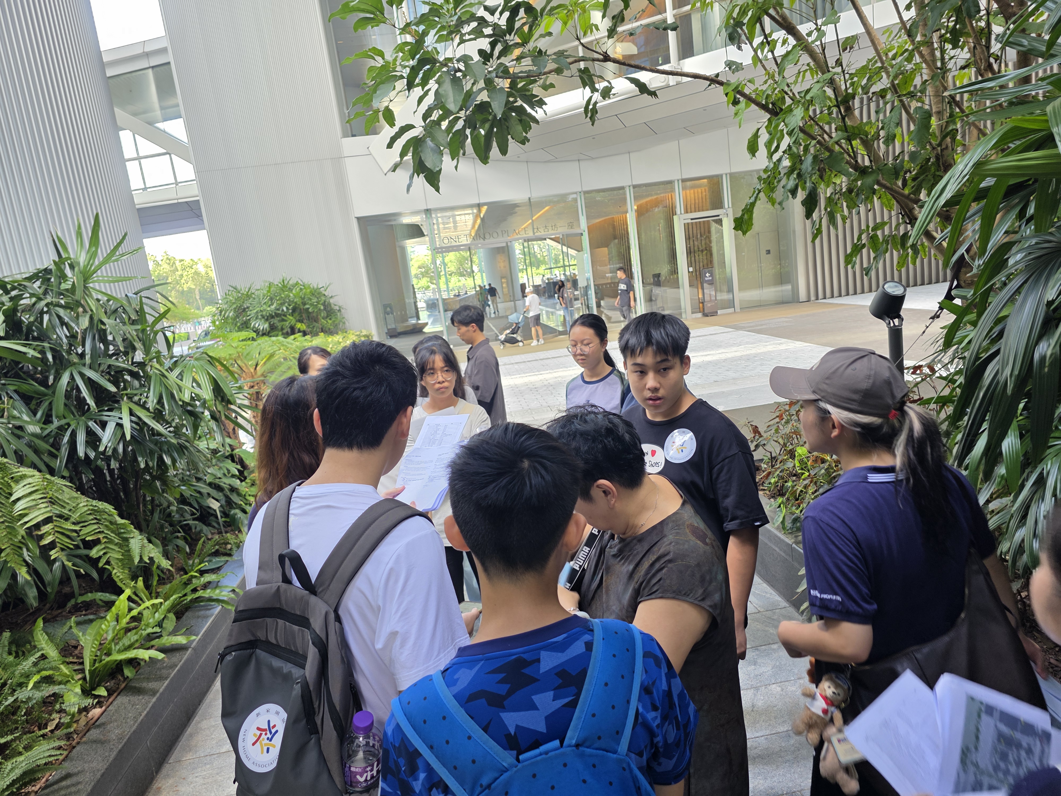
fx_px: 705
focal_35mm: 23
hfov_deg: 73.9
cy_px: 398
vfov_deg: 58.9
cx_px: 530
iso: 80
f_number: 1.7
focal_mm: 6.3
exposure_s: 1/62.5
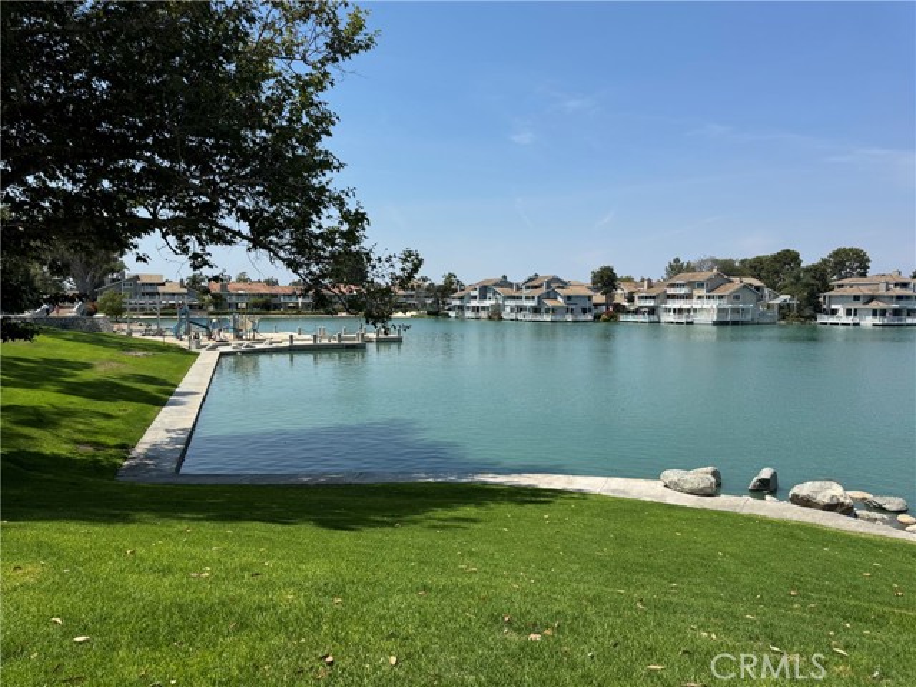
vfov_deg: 56.8
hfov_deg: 71.6
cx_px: 458
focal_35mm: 24
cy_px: 344
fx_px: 635
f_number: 1.78
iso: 80
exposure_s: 1/5814
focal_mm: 6.76
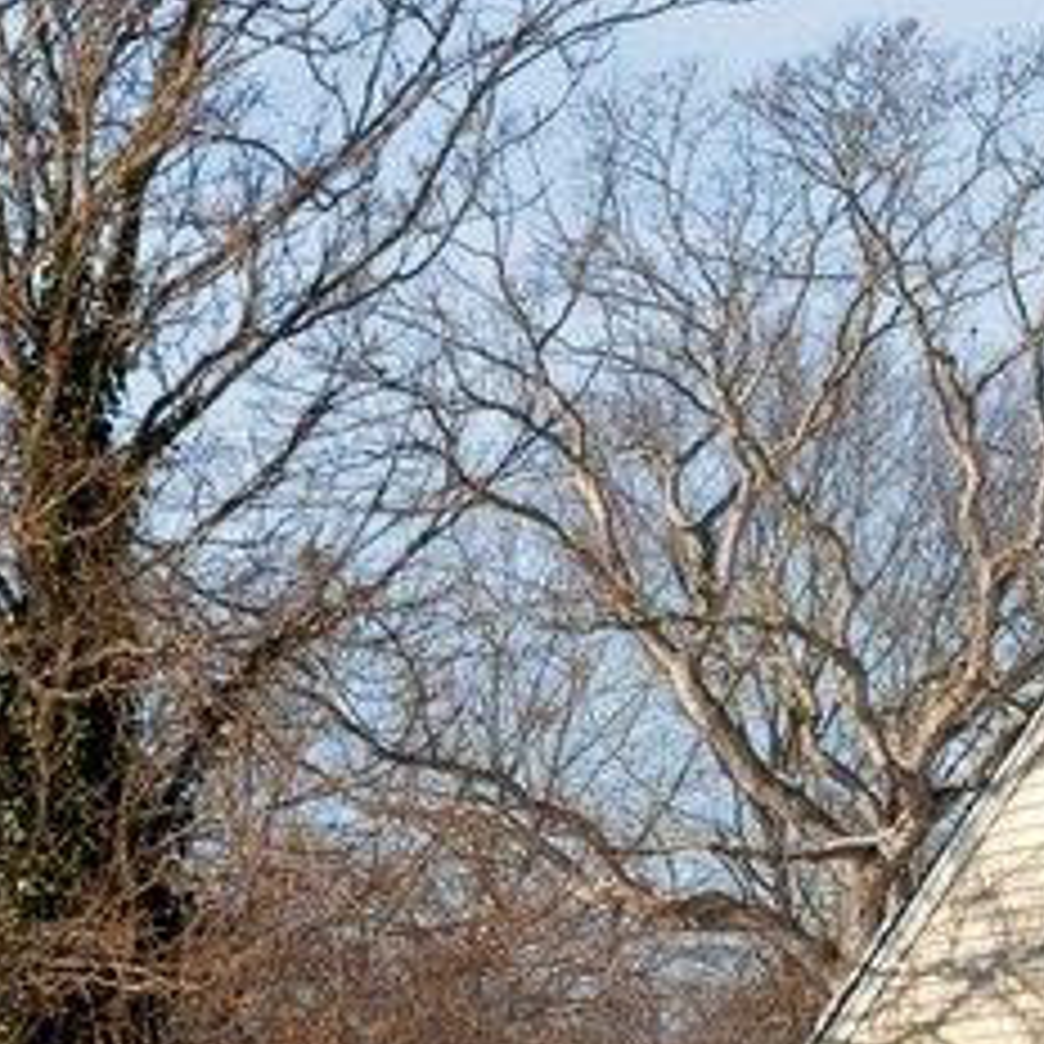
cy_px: 826
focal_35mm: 105
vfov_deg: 16.5
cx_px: -1647
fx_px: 3583
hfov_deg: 12.2
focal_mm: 14
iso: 320
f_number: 10
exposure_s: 1/640
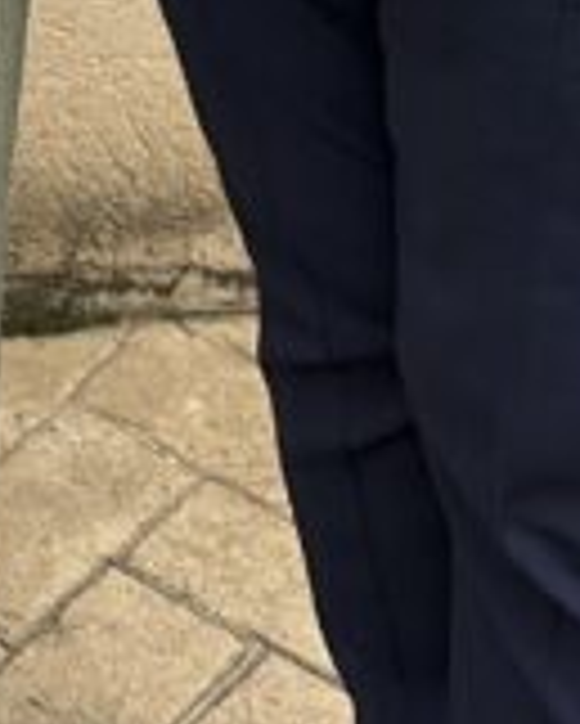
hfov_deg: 9.9
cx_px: -423
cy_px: -1457
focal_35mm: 149
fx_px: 3194
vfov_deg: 9.8
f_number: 1.78
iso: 80
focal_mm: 6.86
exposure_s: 1/549
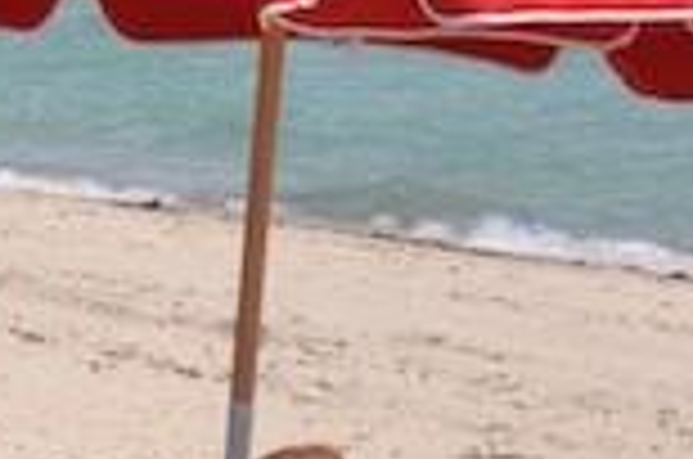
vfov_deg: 2.8
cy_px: -328
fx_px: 9336
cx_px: -1341
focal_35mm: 486
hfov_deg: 4.1
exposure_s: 1/250
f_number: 16
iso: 200
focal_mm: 50
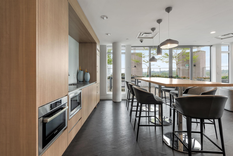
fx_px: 110
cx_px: 116
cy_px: 78
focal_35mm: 17
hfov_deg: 93.3
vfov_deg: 70.5
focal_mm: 17
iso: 100
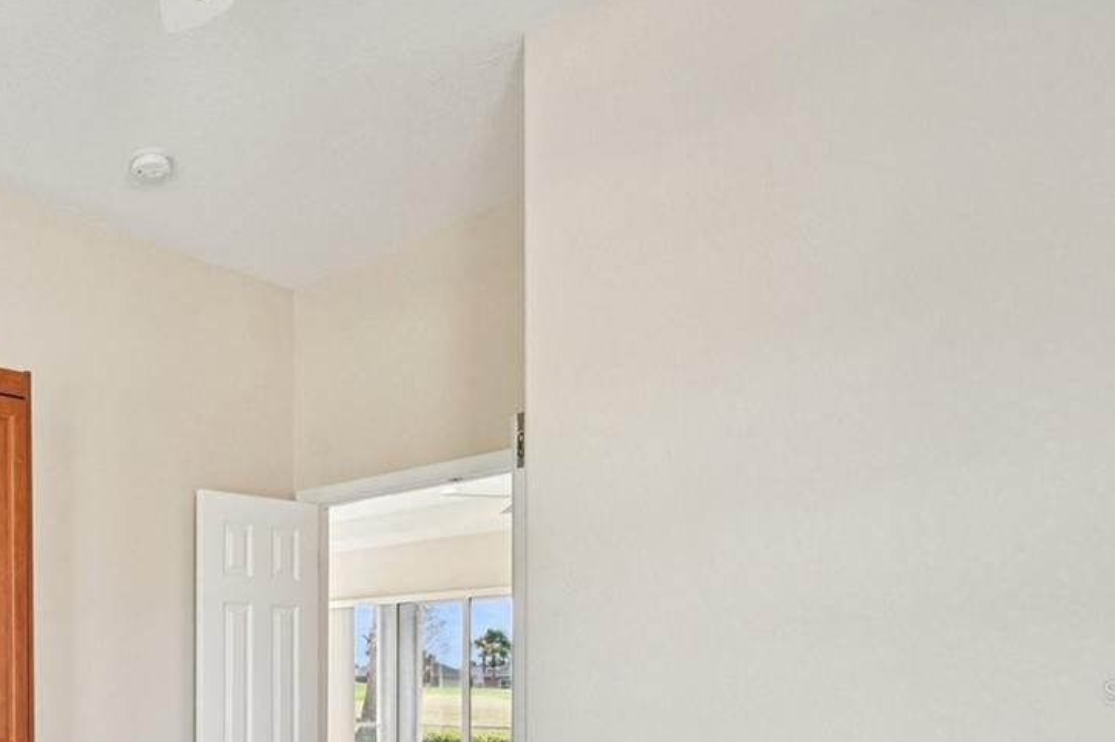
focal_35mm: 31
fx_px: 959
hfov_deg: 49.6
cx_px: 8
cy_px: 693
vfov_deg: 38.8
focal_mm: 14
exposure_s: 1/30
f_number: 8
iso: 400
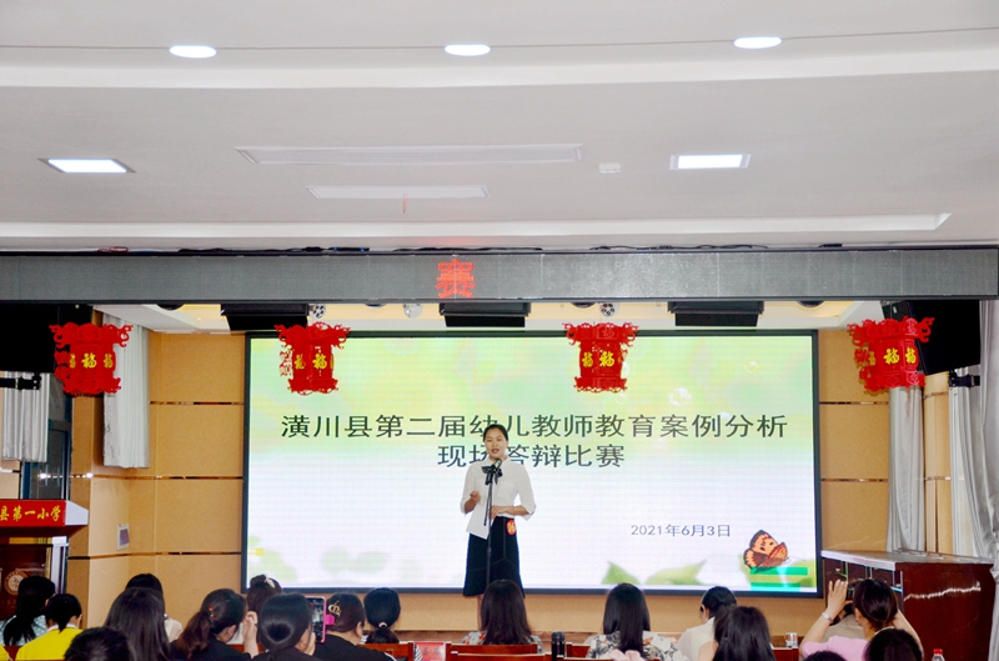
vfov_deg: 18.8
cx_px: 500
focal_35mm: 72
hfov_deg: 28.1
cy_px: 330
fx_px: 1993
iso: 200
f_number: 4.5
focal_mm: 48
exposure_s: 1/125
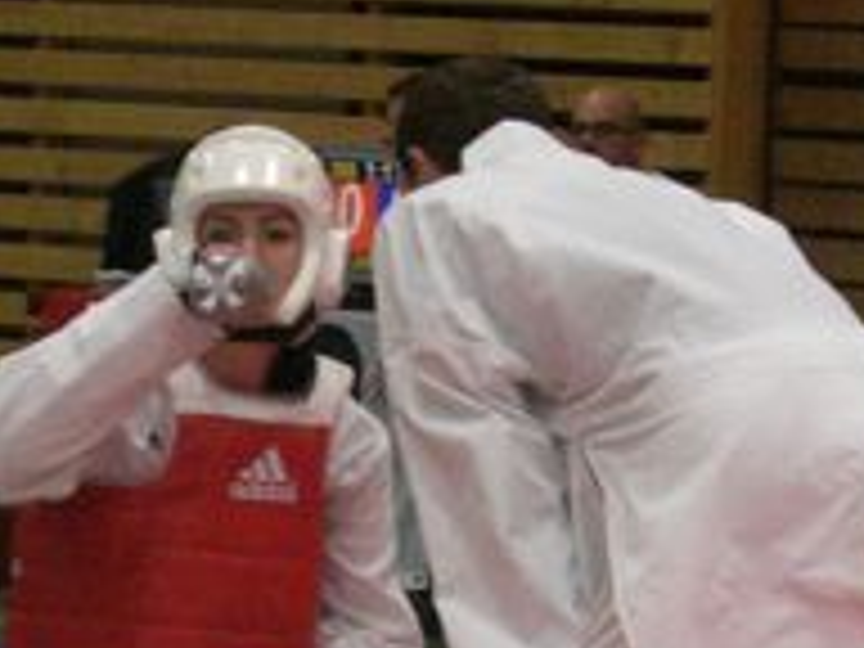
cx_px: 279
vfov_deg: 3.9
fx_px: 9485
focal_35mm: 380
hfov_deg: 5.2
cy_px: 630
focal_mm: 18.6
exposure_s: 1/60
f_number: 5.2
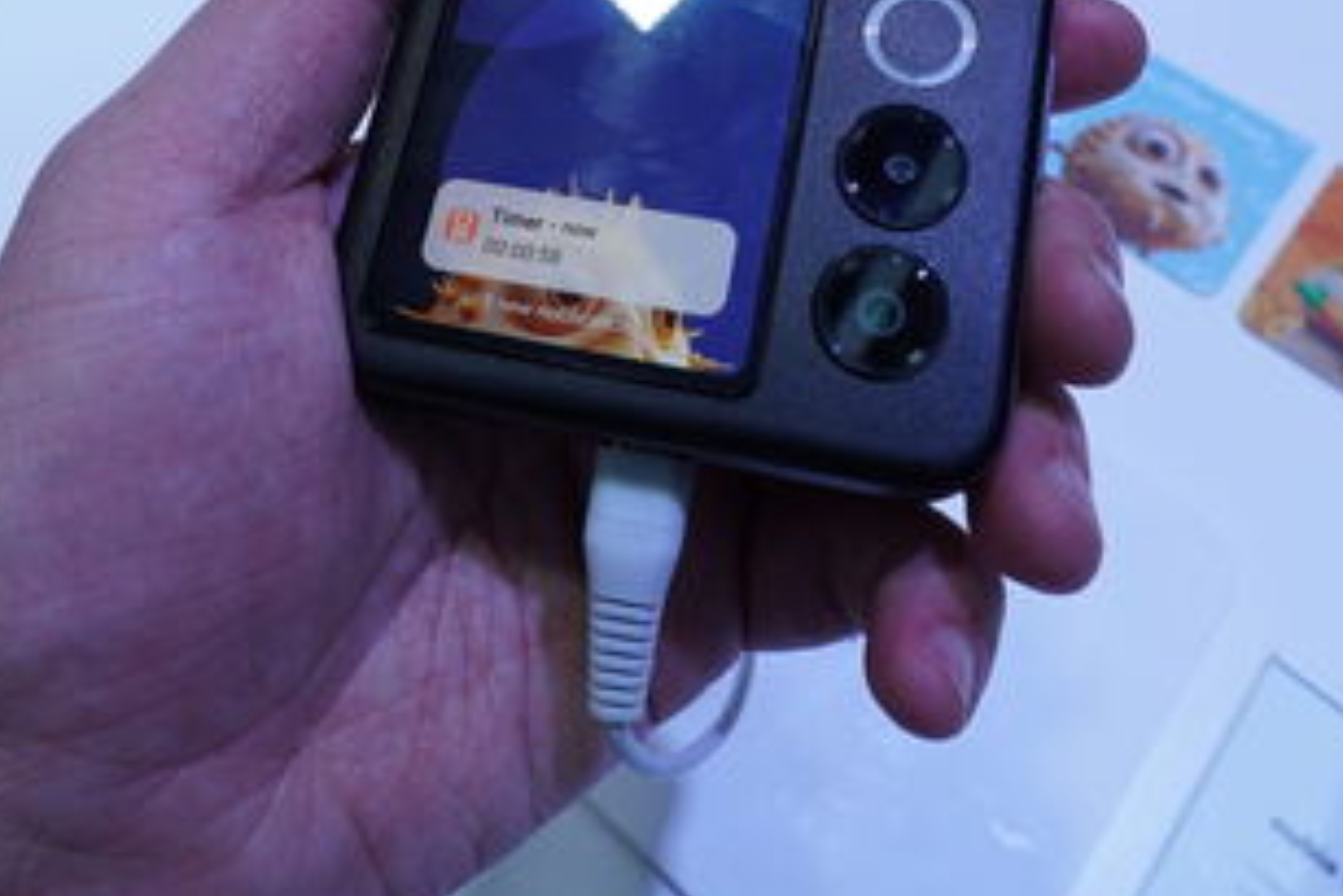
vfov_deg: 38.0
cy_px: 138
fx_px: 1232
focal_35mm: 33
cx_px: 682
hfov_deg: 57.2
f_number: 5.6
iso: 250
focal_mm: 11
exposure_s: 1/160
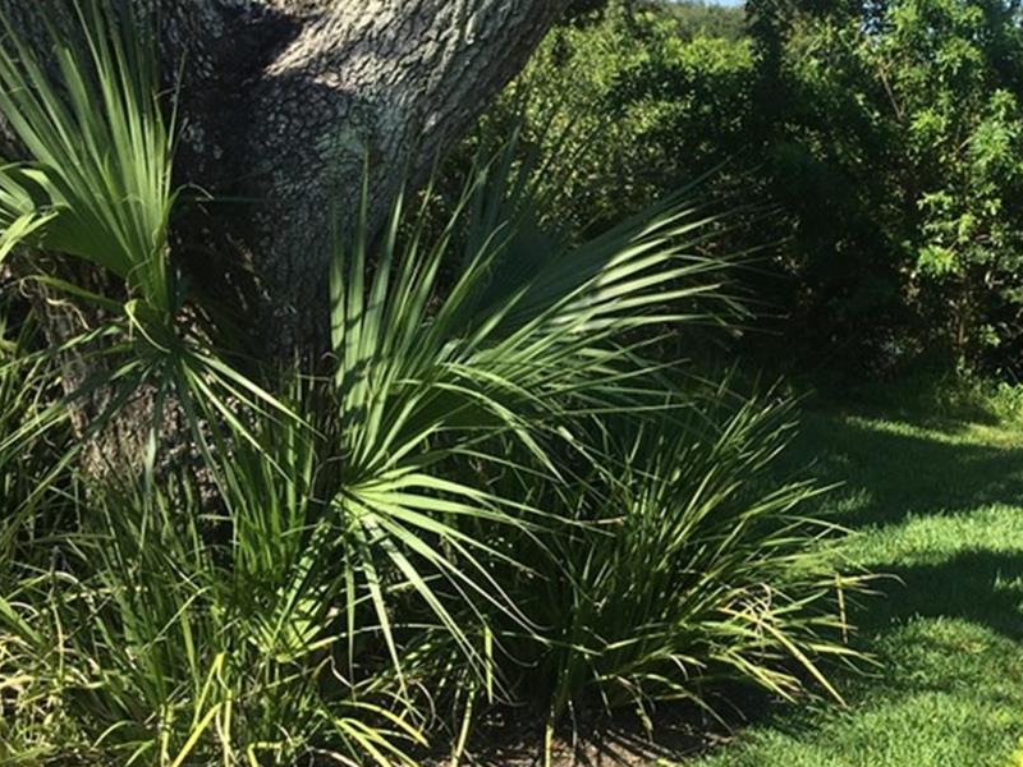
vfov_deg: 25.2
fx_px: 1714
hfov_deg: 30.9
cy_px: 337
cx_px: 1011
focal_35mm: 58
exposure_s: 1/1083
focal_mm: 4.15
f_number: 2.2
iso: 25
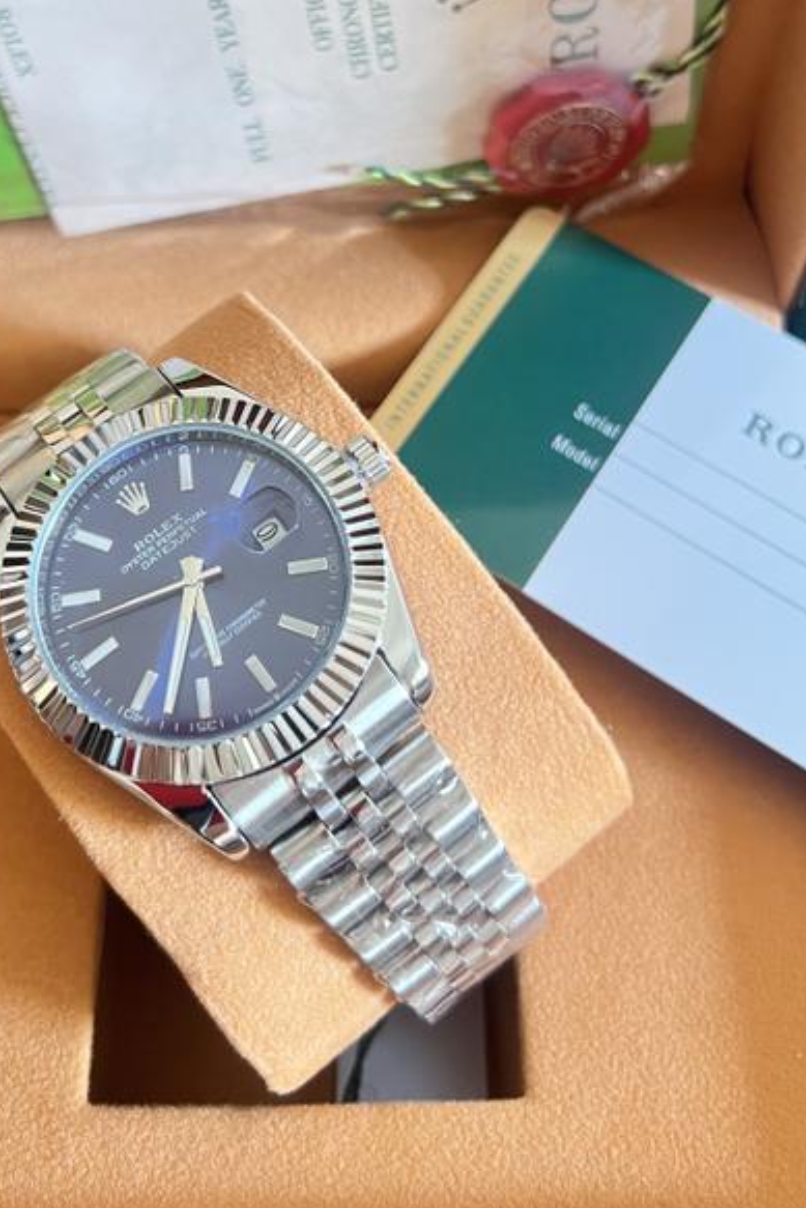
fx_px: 940
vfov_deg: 65.5
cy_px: 620
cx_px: 345
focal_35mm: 28
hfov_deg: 46.3
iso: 400
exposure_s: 1/40
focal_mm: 5.7
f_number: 1.5
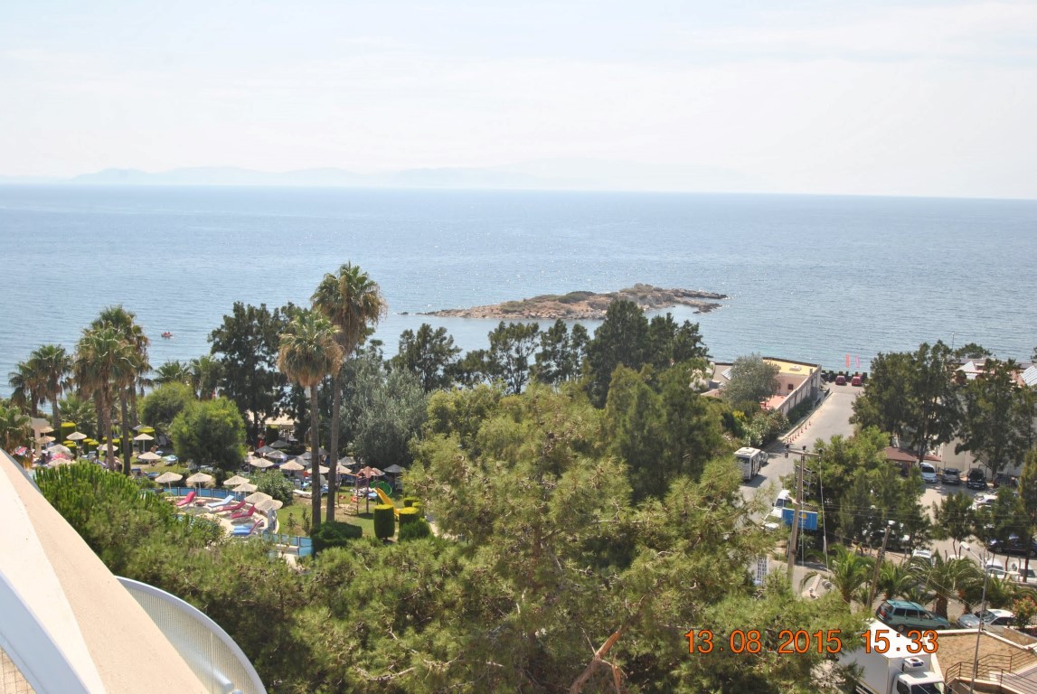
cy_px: 347
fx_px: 1038
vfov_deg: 37.0
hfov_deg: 53.1
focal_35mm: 36
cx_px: 518
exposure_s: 1/200
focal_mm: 24
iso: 100
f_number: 9
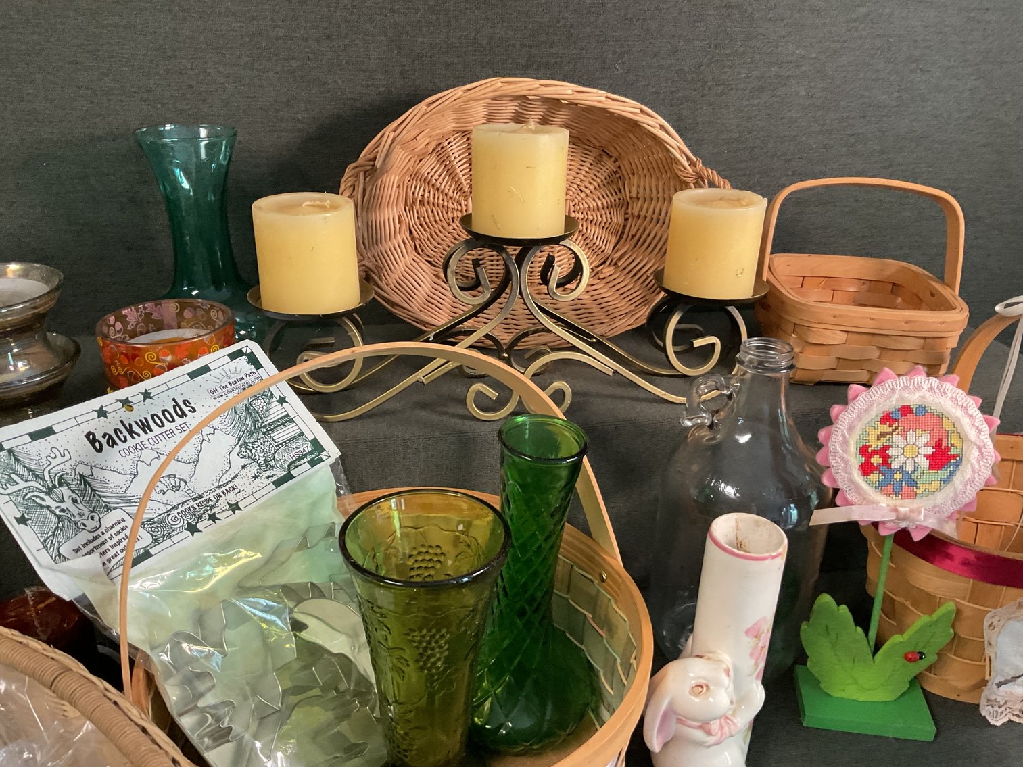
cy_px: 384
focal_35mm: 29
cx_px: 512
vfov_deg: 48.2
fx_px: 857
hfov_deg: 61.7
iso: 250
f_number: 1.8
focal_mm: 3
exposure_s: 1/60
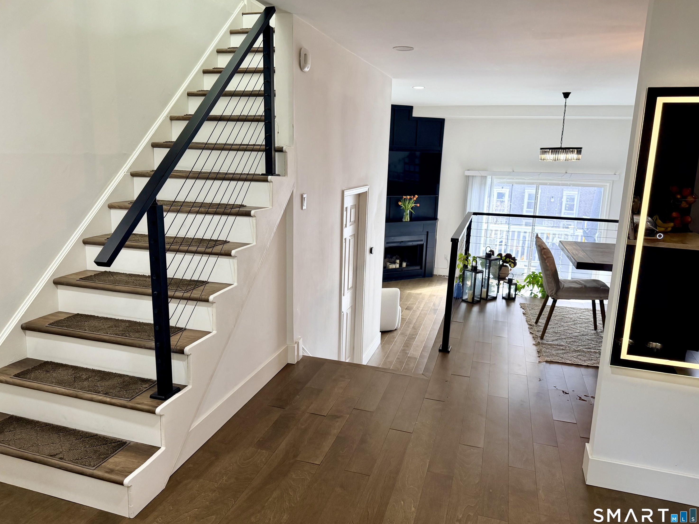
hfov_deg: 69.4
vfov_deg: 54.9
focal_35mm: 25
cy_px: 255
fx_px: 505
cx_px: 338
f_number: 1.78
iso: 160
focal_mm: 6.76
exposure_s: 1/156
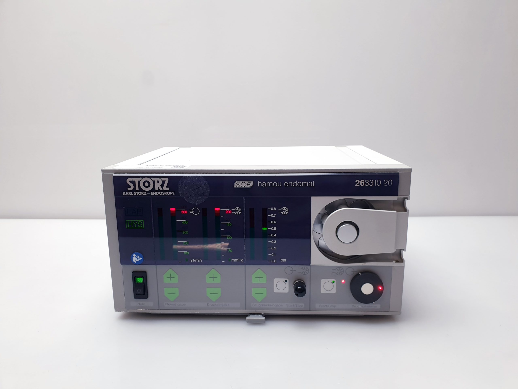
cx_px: 259
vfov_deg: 53.1
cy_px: 194
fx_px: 389
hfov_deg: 67.3
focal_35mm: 26
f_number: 2.4
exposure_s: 1/50
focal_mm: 4.3
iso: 64
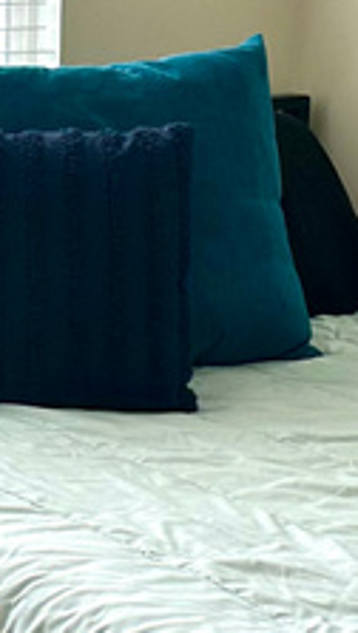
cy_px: 253
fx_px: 2018
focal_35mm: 120
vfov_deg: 17.8
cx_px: -151
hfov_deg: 9.9
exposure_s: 1/424
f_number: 1.78
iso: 80
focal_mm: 6.86
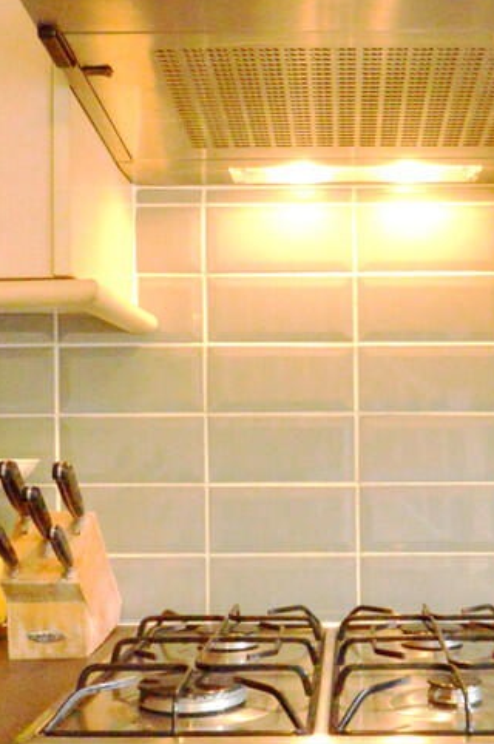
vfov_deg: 45.5
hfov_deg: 37.1
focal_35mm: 35
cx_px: 347
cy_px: 752
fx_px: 724
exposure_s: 1/15
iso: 5600
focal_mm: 11
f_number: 11
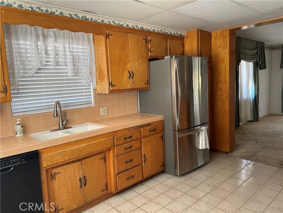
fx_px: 213
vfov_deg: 53.1
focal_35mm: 26
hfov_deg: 67.3
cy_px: 106
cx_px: 142
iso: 100
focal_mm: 5.7
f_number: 1.5
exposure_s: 1/121
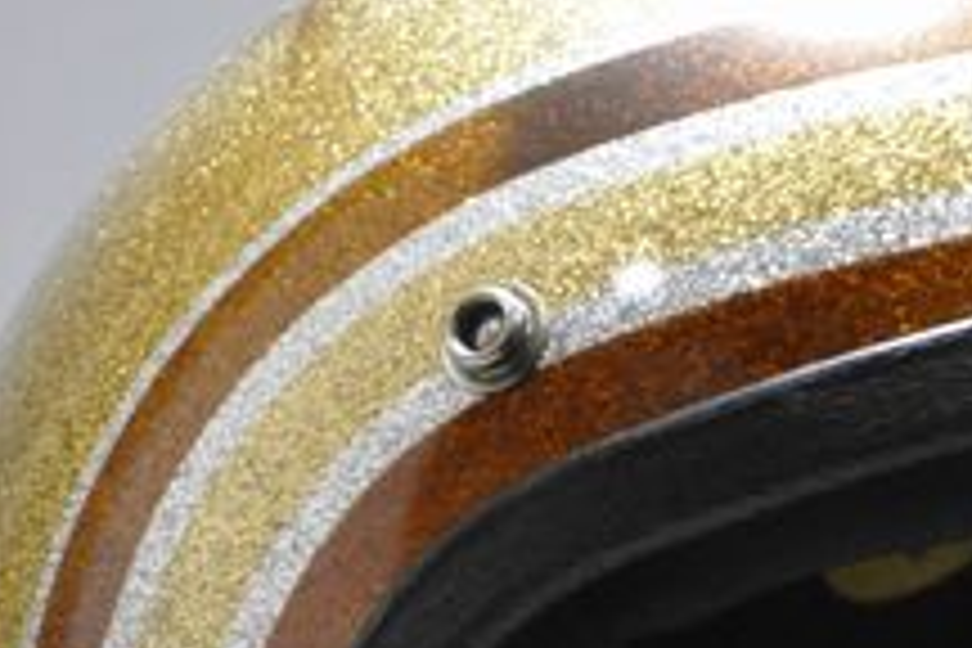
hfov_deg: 3.5
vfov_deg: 2.4
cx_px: 918
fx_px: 15740
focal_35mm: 583
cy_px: 821
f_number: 5.6
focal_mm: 120
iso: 3200
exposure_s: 1/100
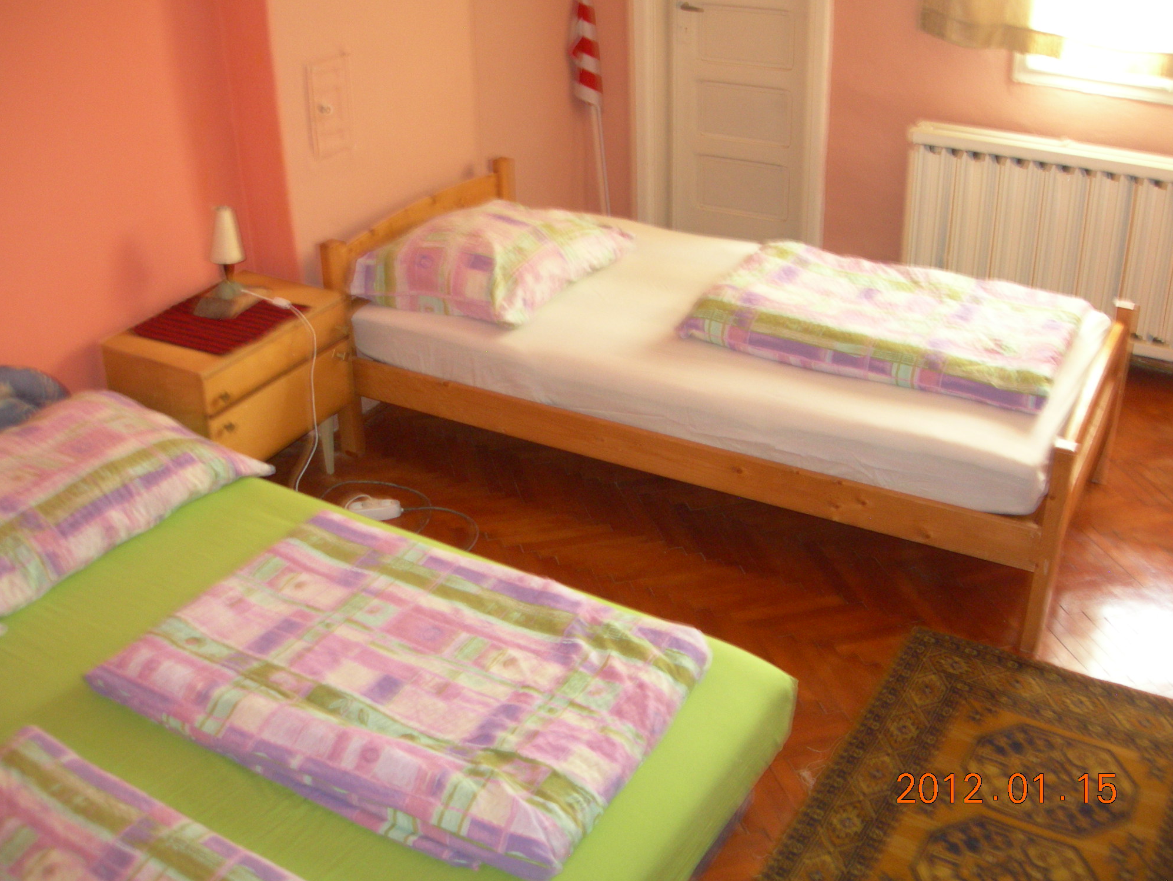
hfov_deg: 47.9
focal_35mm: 39
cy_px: 431
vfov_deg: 36.8
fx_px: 1322
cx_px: 599
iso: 200
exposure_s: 1.06
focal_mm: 7.8
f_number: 2.8
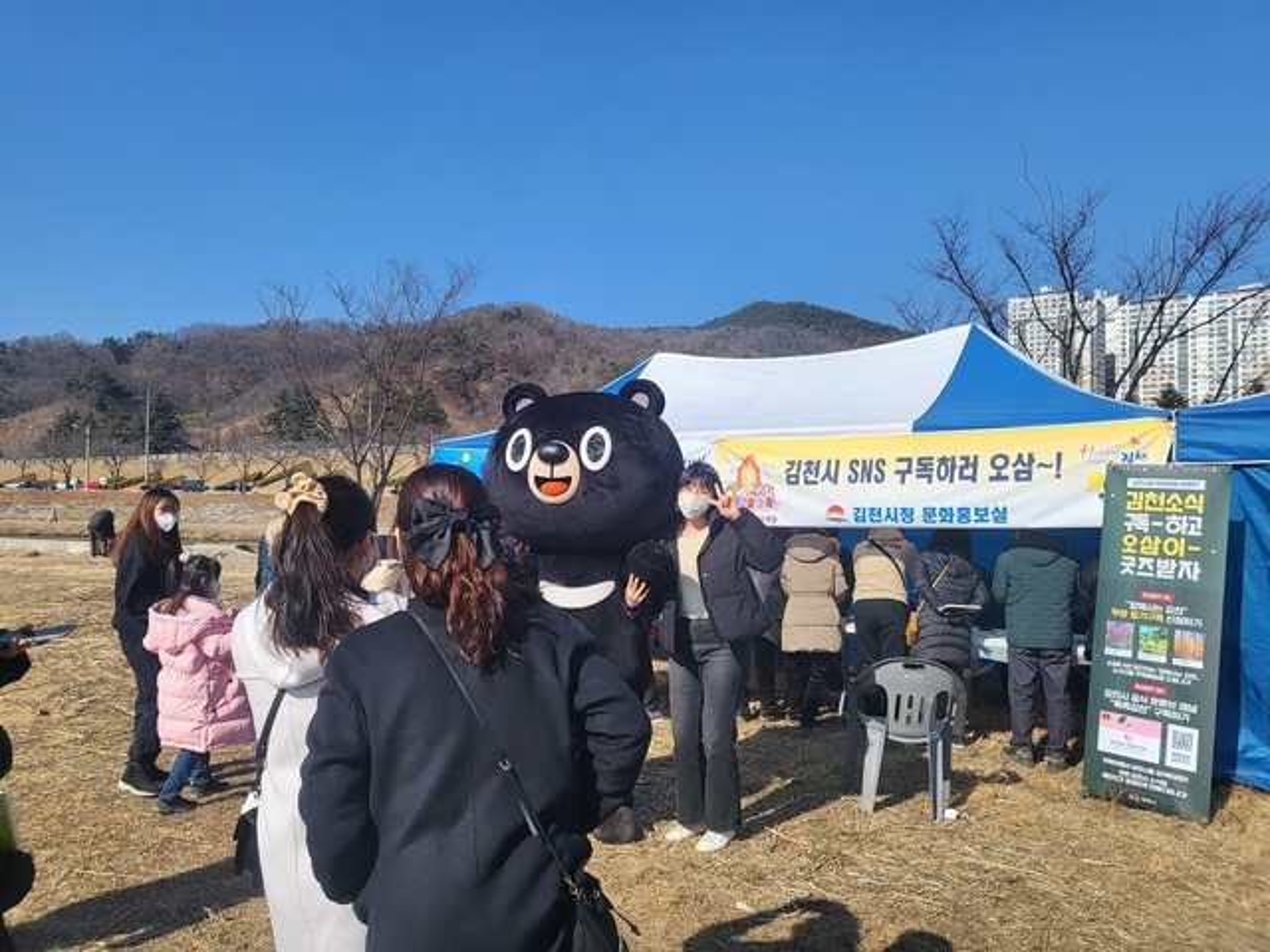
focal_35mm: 26
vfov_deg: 53.1
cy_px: 476
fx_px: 954
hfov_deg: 67.3
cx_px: 635
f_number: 1.8
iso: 50
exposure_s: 1/3300
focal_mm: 4.25
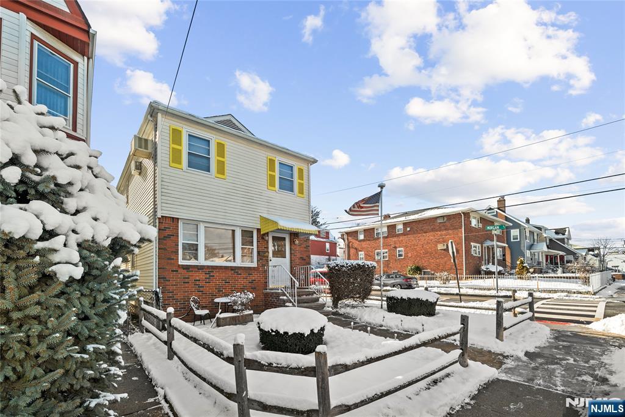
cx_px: 312
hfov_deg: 104.3
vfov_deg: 81.2
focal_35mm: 14
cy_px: 208
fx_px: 243
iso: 200
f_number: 9
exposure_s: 1/80
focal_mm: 14
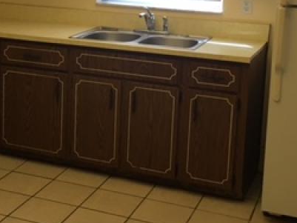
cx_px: 47
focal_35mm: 74
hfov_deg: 25.7
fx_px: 635
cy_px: 43
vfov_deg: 19.7
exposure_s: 1/30
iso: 32
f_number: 2.2
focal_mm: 4.15
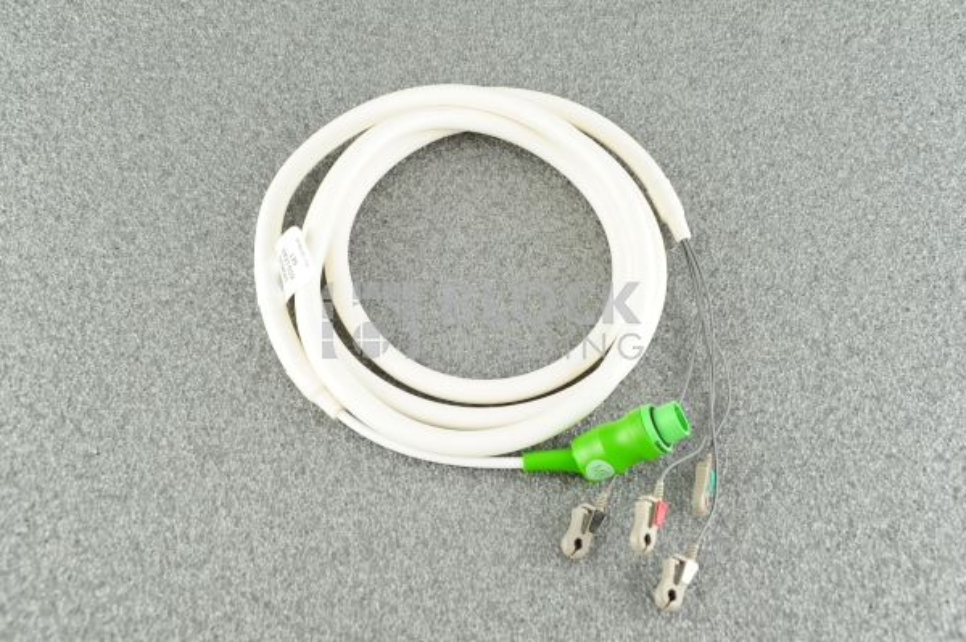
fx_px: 1126
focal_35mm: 42
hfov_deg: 46.4
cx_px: 483
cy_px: 321
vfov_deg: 31.8
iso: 1600
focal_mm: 42
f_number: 9
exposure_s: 1/125
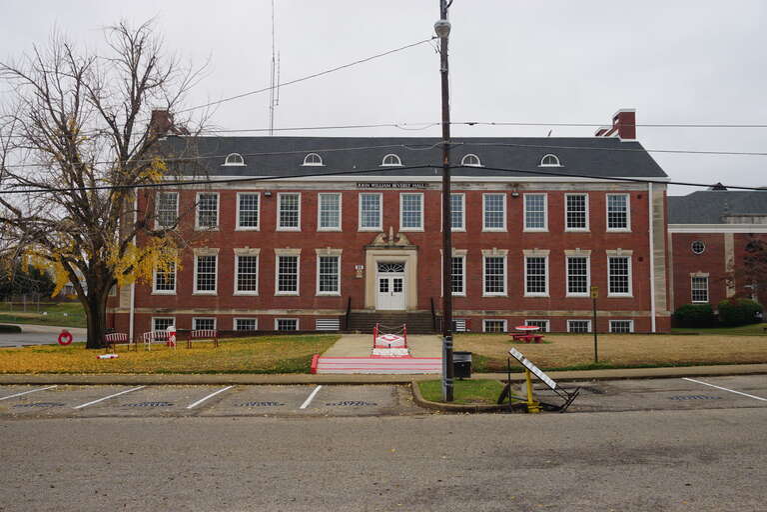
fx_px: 703
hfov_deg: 57.2
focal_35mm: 33
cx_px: 384
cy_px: 256
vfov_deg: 40.0
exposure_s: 1/80
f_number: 6.3
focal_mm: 22
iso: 100
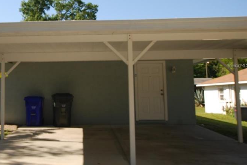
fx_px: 323
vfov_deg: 28.6
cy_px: 65
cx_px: 56
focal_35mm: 47
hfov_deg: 40.5
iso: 100
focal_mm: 20
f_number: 7.1
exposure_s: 1/200
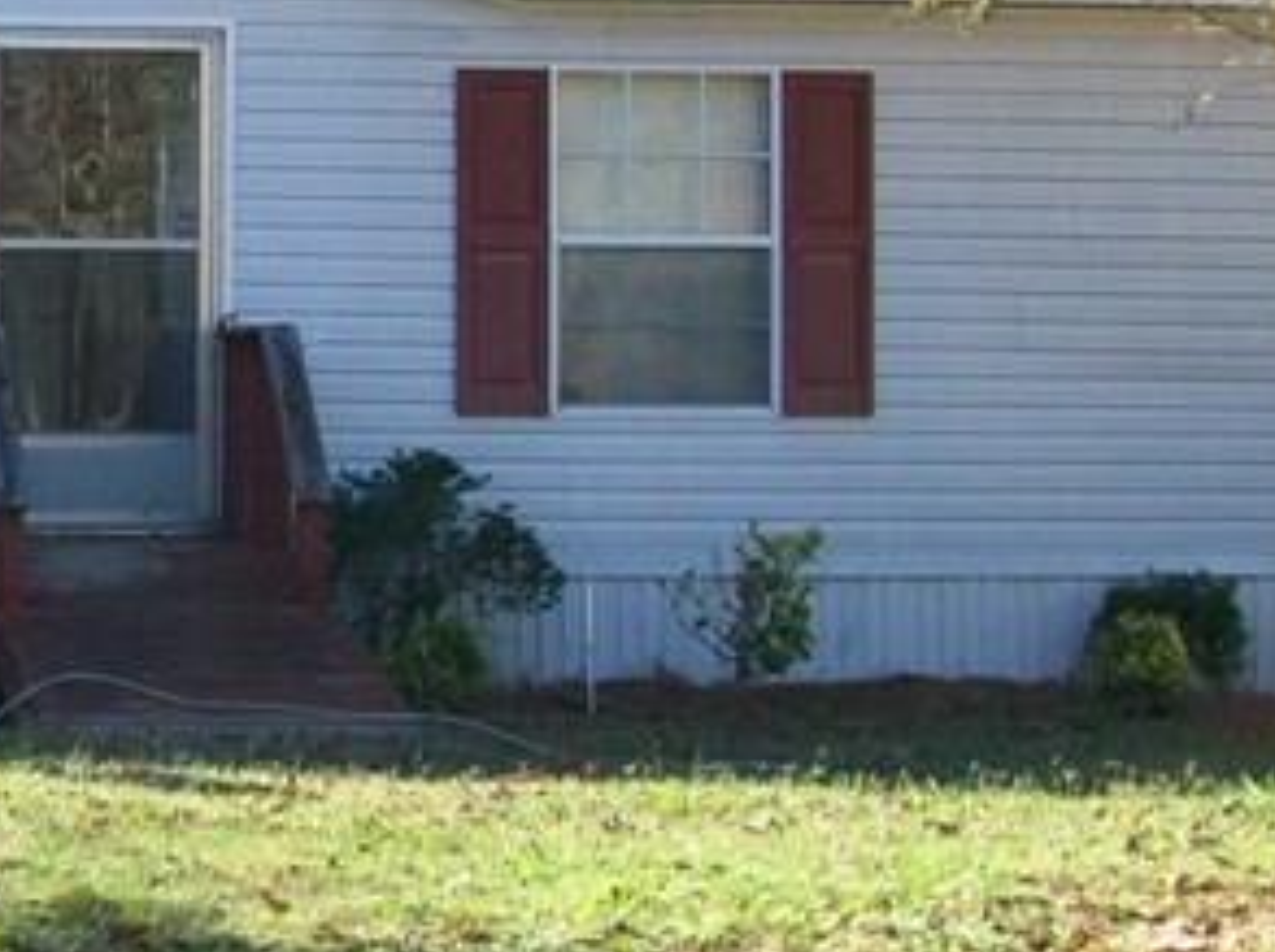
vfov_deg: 11.7
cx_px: -553
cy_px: 204
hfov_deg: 14.7
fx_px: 4635
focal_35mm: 126
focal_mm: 6
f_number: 2.7
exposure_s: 1/250
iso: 64
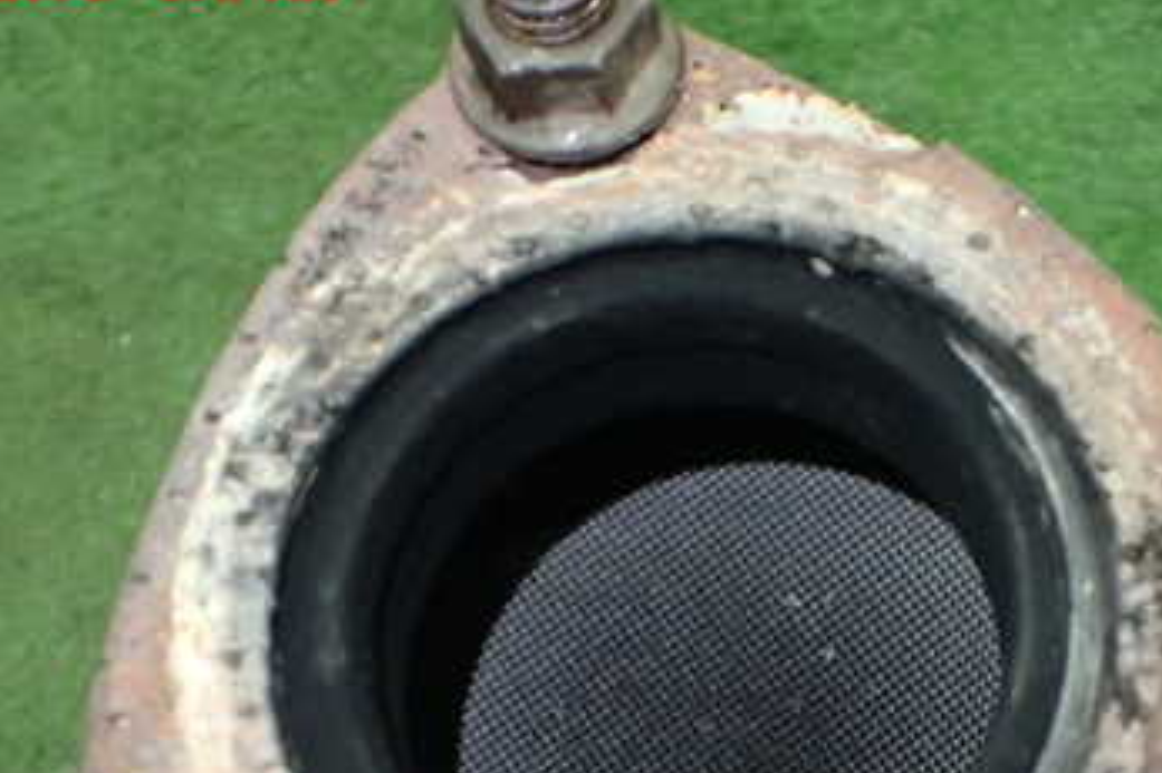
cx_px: 733
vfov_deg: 24.4
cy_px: 689
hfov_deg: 36.7
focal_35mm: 54
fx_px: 1742
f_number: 2.3
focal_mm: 5.4
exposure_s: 1/125
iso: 800
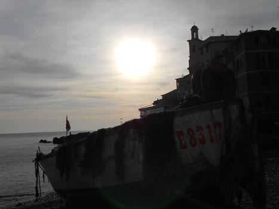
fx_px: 298
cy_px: 104
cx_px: 140
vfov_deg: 38.6
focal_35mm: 37
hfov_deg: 50.2
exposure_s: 1/640
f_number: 9.8
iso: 80
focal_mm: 6.7
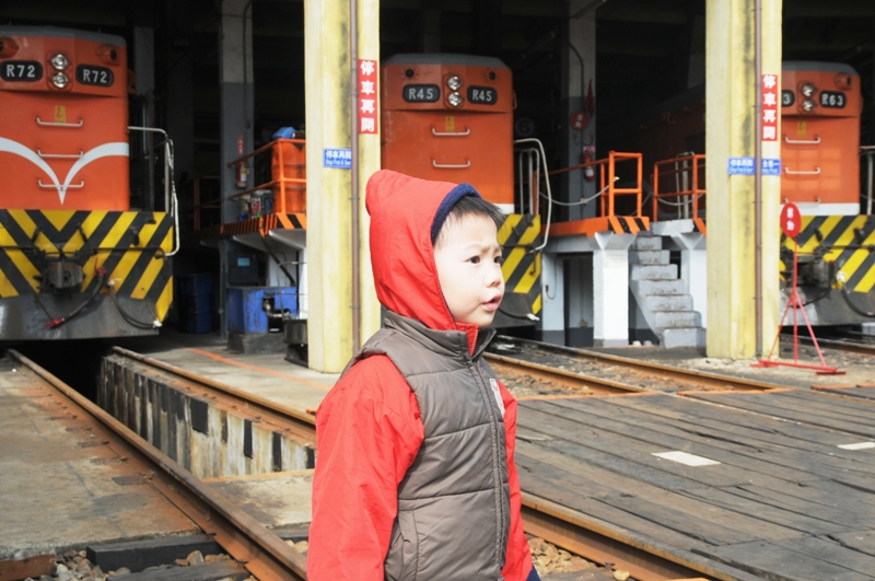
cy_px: 290
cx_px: 438
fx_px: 1056
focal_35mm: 44
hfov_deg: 45.0
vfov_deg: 30.8
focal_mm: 29
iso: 200
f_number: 6.3
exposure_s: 1/400
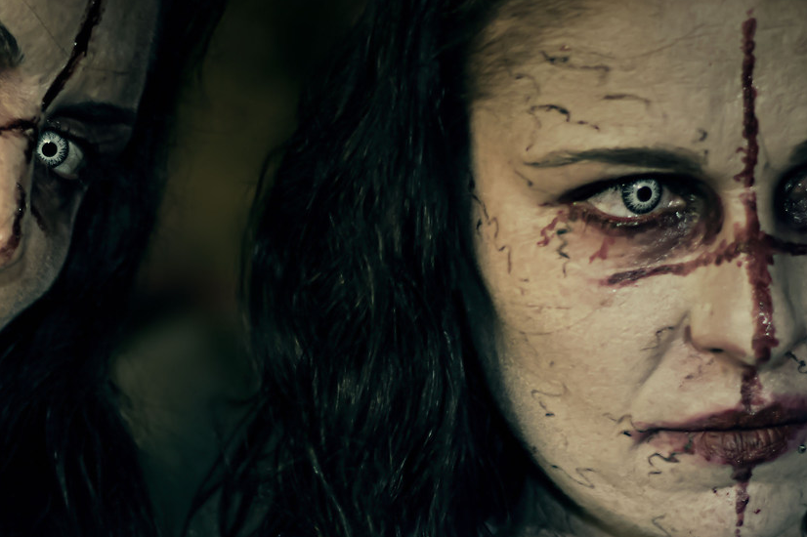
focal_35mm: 218
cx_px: 163
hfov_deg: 9.4
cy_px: 403
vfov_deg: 6.3
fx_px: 4885
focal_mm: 50
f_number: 1.8
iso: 800
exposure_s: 1/60
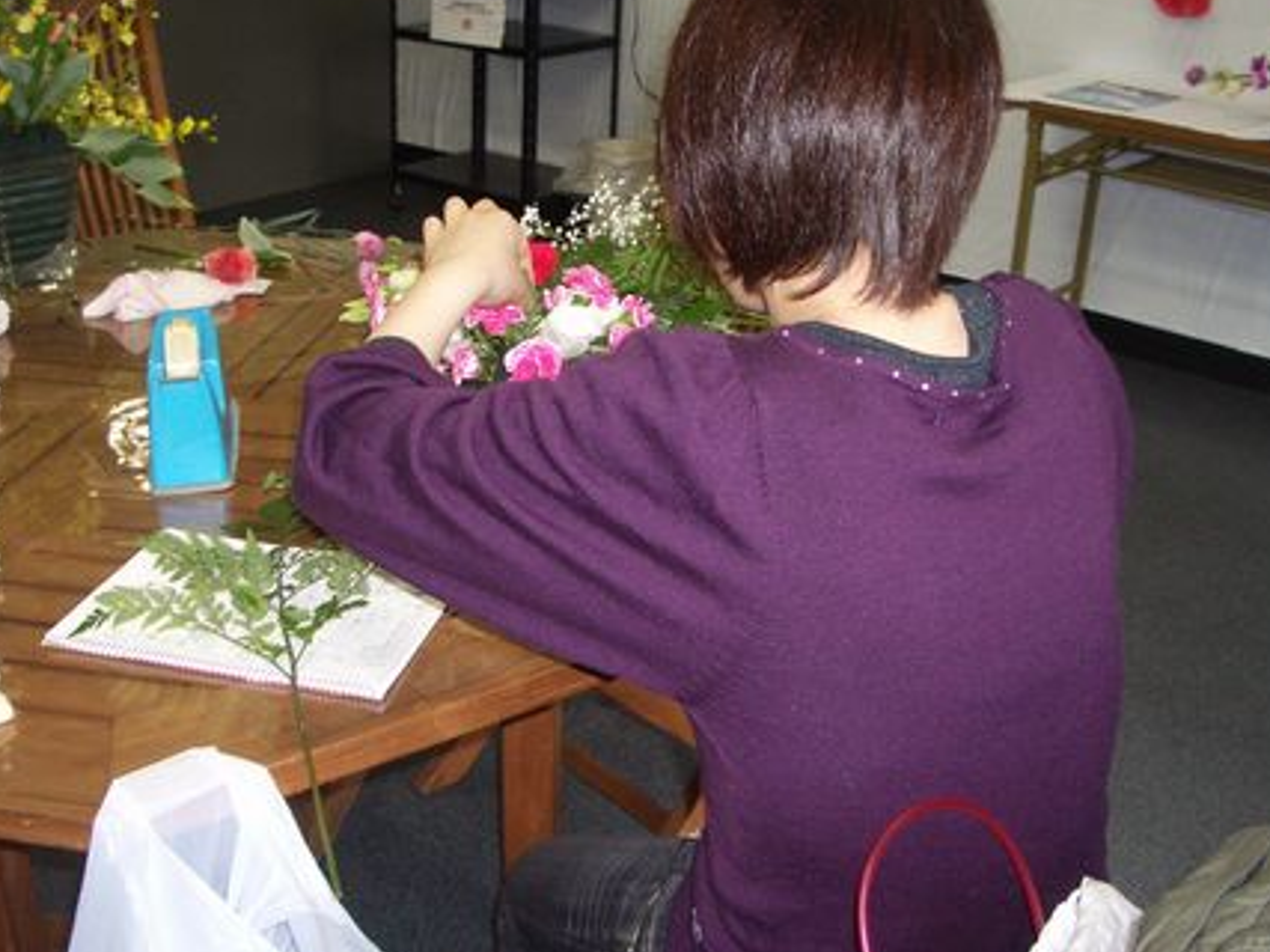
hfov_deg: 45.8
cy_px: 463
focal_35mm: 41
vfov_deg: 35.1
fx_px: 1504
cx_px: 631
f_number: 2.6
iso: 200
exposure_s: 1/60
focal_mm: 5.8
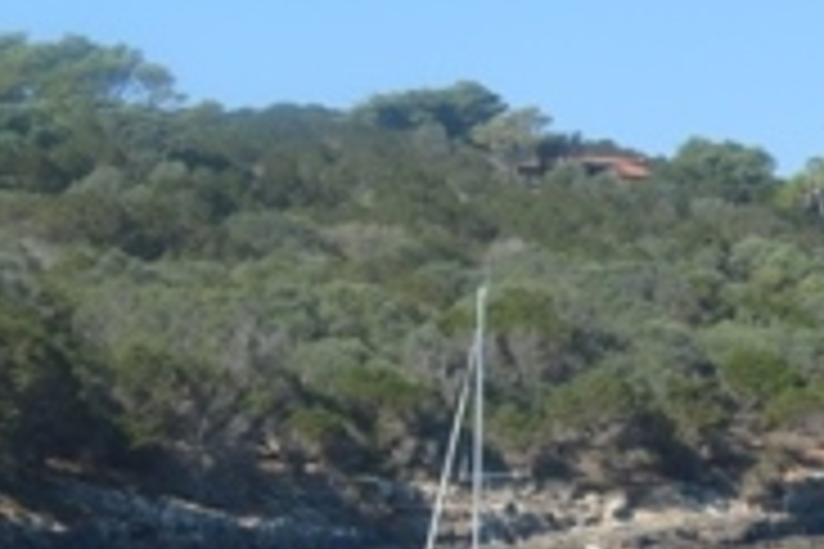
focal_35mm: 118
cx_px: 1535
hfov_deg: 14.9
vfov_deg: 11.6
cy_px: 423
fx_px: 2701
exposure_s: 1/250
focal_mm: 18
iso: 100
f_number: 8
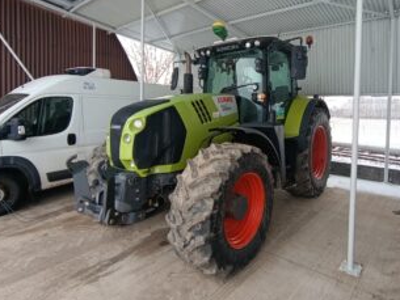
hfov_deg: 77.8
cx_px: 245
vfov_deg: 63.0
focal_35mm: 21
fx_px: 243
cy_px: 123
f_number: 2.2
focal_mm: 1.65
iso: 64
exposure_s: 1/100
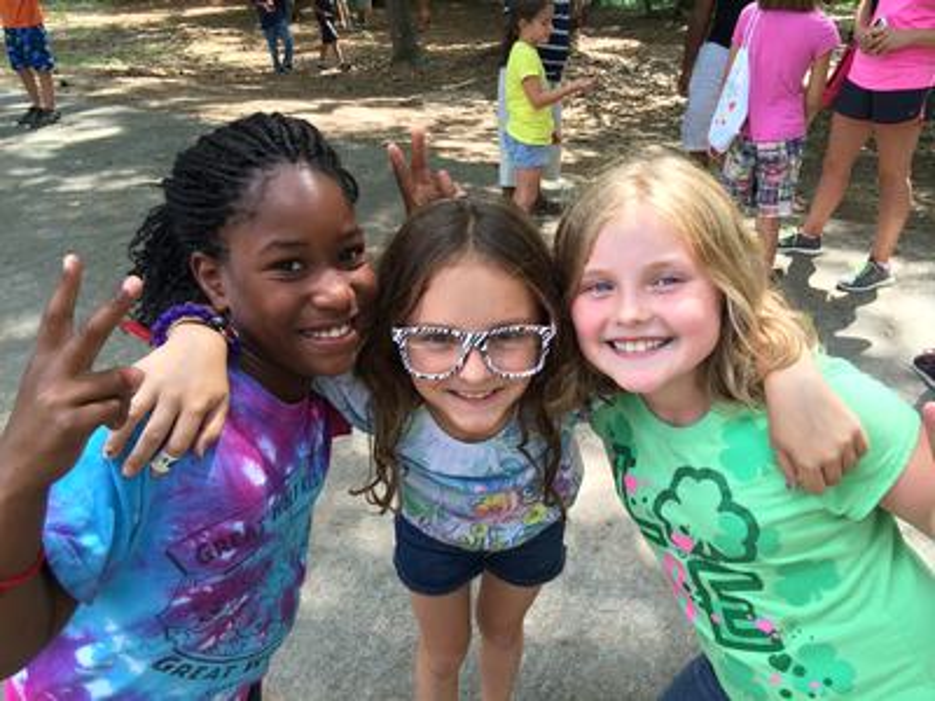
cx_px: 468
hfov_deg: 60.0
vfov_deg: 46.8
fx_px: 810
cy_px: 350
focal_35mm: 30
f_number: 2.2
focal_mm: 4.12
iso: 40
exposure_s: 1/120
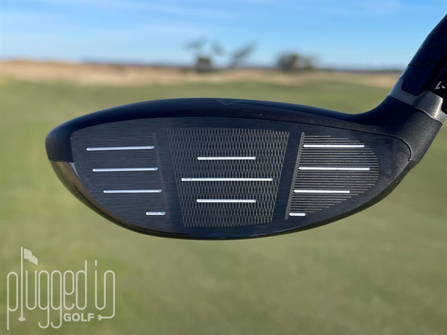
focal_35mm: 26
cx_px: 224
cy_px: 168
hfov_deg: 67.3
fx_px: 336
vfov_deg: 53.0
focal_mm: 4.2
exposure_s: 1/2618
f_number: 1.6
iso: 32
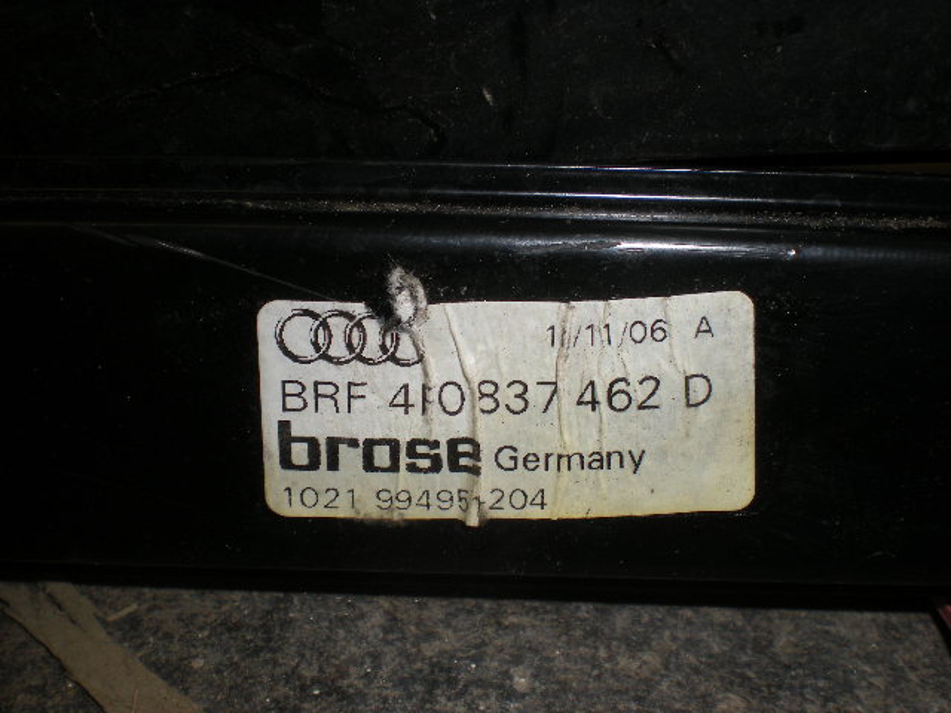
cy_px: 356
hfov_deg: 49.0
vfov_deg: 37.7
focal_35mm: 38
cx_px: 476
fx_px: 1044
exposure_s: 1/60
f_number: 4.6
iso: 64
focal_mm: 6.3
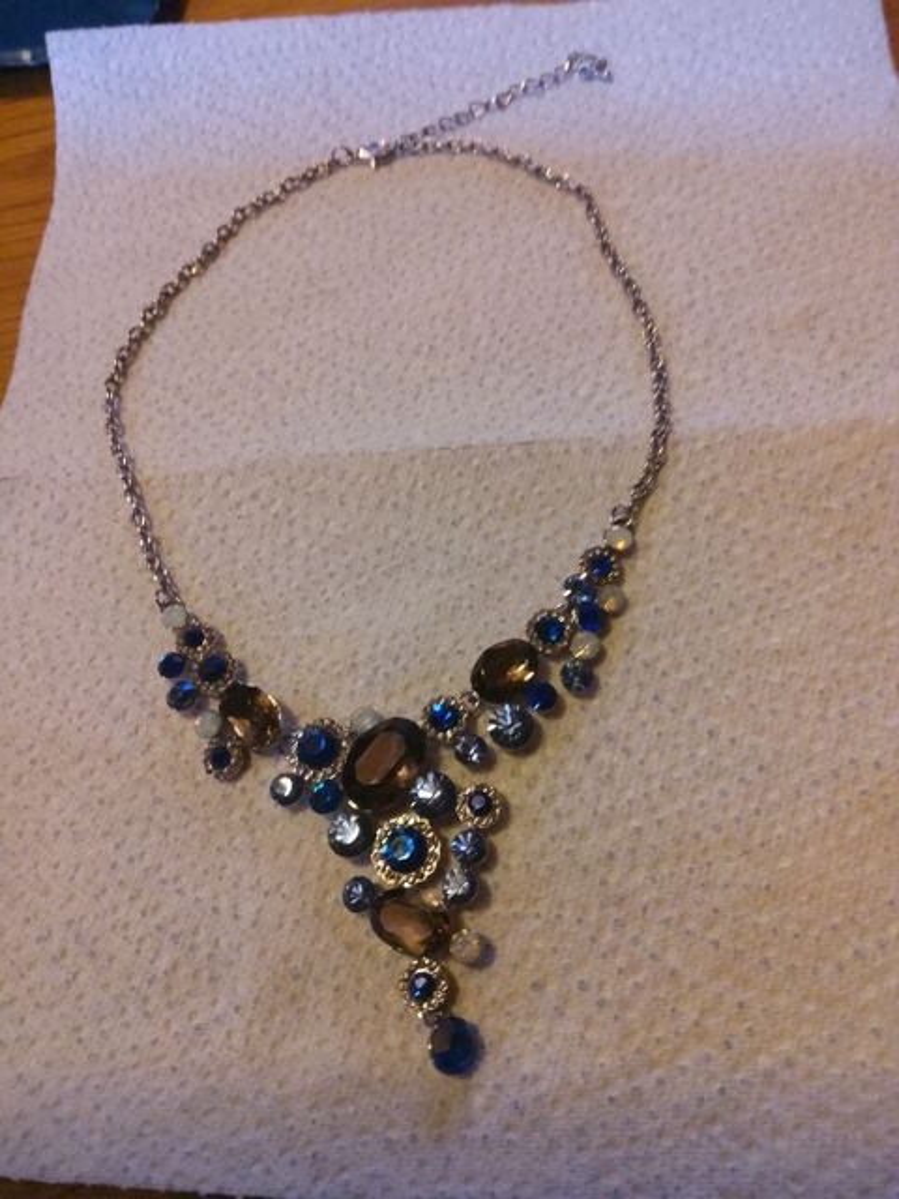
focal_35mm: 26
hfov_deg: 53.1
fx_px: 900
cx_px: 450
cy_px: 600
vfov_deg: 67.3
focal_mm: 3.08
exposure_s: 1/17
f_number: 2
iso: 800
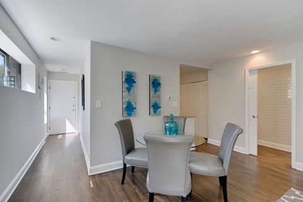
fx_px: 135
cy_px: 101
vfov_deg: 73.7
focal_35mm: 16
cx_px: 152
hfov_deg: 96.7
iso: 125
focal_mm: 16
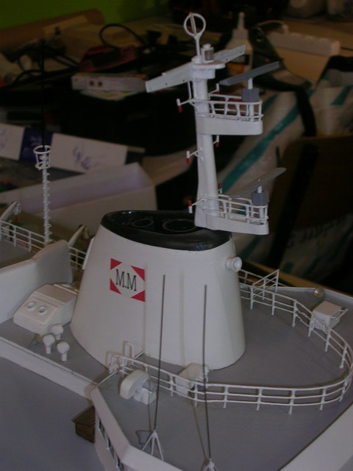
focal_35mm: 67
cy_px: 236
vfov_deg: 29.0
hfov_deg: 21.9
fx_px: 911
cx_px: 176
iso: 50
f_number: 3.6
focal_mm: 10.2
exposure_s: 1/60.1
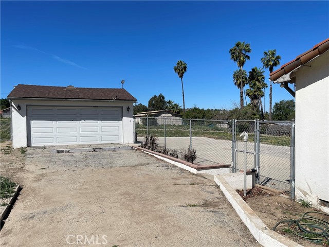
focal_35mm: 25
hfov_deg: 69.4
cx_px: 164
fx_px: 238
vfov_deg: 54.9
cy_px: 124
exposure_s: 1/6993
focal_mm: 5.1
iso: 32
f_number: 1.6
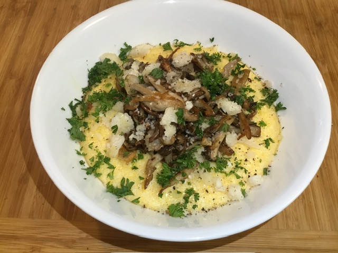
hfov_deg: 58.4
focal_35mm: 31
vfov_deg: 45.4
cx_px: 169
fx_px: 303
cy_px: 126
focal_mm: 3.3
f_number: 2.4
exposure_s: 1/30
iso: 100
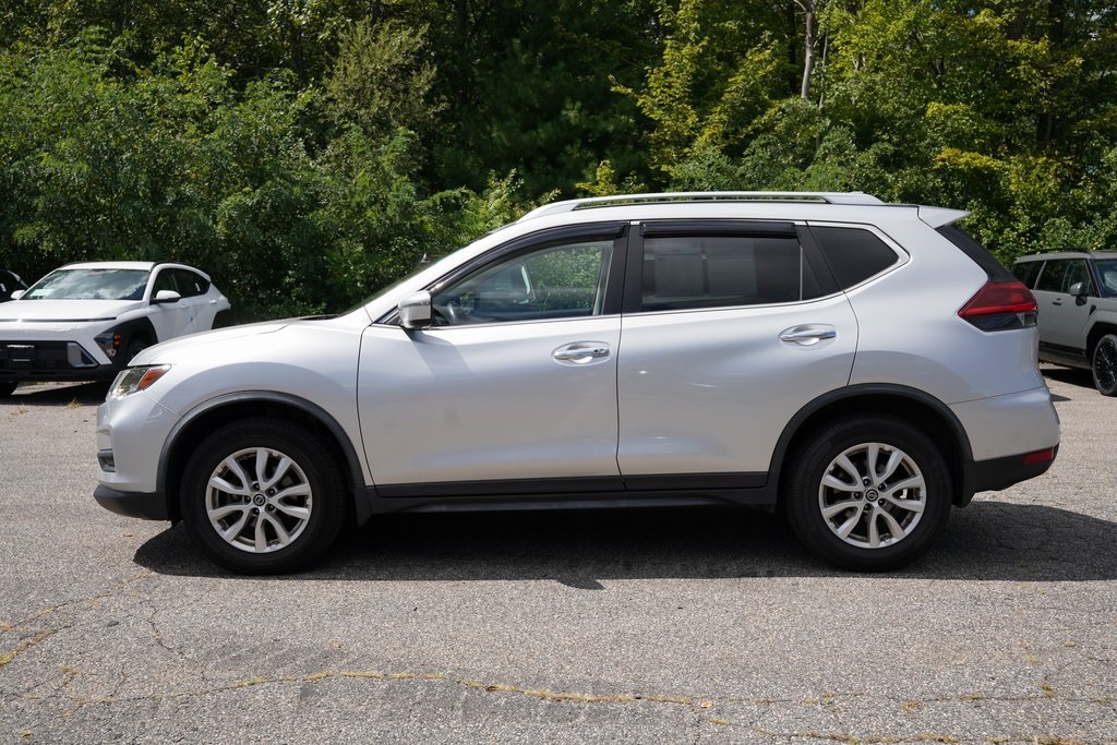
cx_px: 558
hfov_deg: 54.4
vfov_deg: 37.9
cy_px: 372
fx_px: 1086
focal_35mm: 35
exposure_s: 1/400
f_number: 6.3
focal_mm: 35
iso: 100
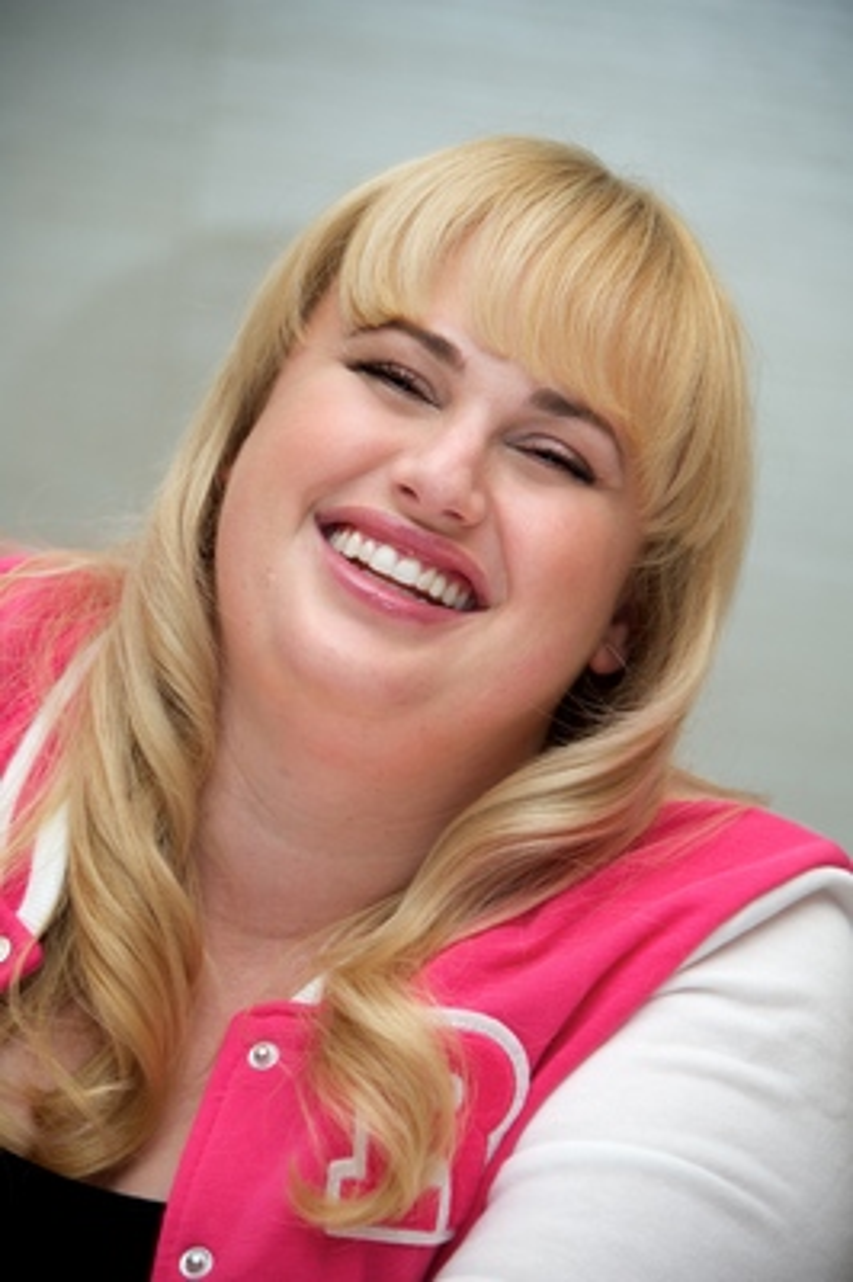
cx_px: 426
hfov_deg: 6.9
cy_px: 641
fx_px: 7120
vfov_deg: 10.3
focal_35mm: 200
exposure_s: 1/60
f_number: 5.6
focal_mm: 200
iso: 500
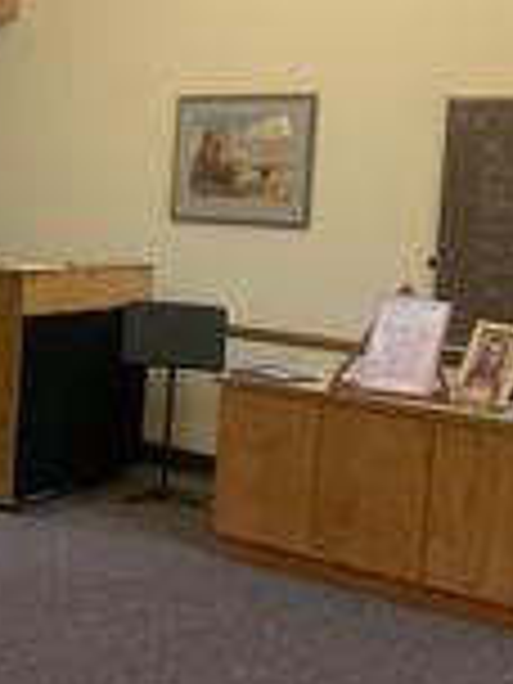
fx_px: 1521
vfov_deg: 25.3
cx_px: -140
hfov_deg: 18.0
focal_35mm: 77
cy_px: 284
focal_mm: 4.25
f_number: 1.8
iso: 250
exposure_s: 1/40
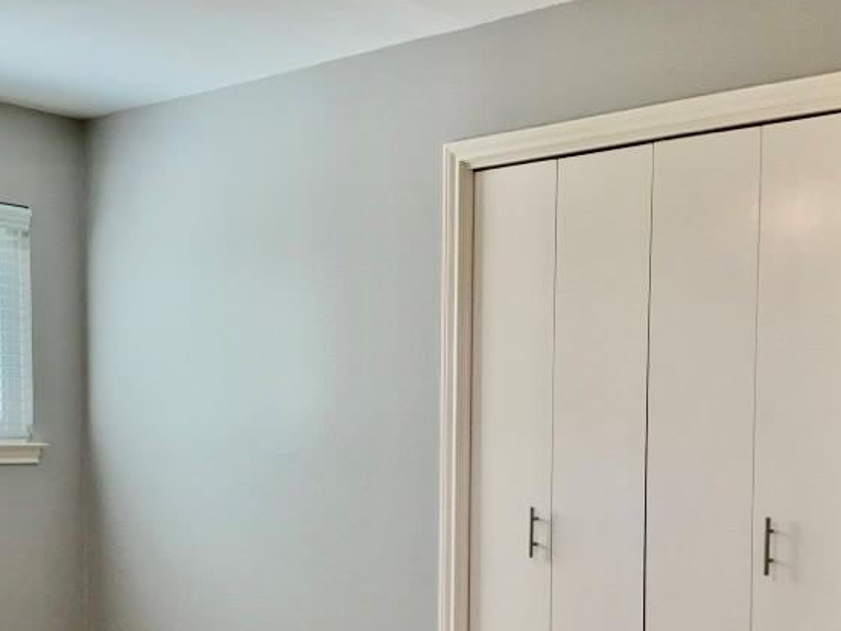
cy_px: 497
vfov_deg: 28.5
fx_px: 1215
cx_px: 360
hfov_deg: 38.1
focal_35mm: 50
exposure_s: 1/100
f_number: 1.8
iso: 40
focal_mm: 3
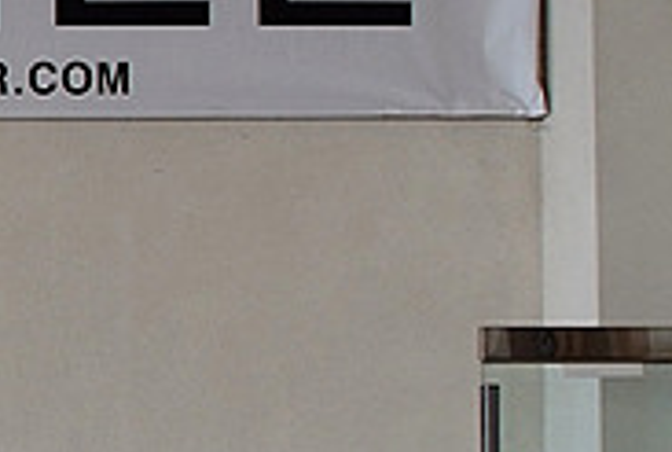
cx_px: -621
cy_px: 509
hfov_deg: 11.8
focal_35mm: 157
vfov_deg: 8.7
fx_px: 2938
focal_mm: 24
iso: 250
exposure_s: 1/50
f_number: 4
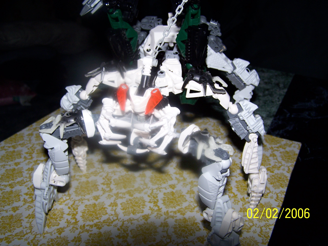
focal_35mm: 38
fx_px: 360
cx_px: 164
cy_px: 123
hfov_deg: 49.0
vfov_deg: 37.7
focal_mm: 6.3
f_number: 2.8
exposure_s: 1/60
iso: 80
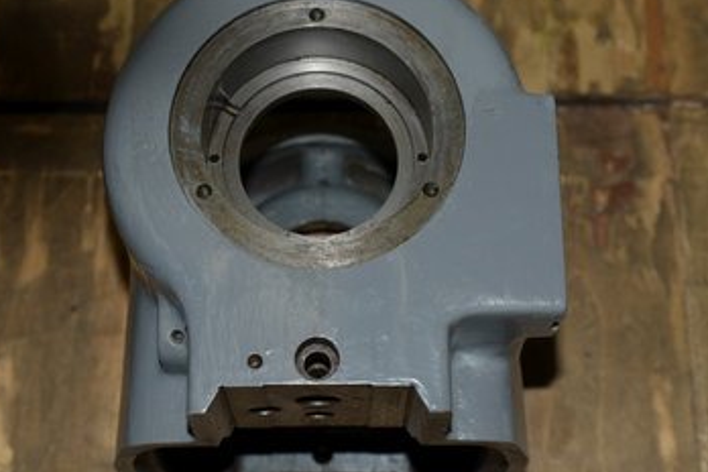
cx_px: 348
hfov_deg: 29.2
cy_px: 225
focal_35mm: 69
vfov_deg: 19.7
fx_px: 1357
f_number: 5.6
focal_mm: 40
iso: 250
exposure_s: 1/100
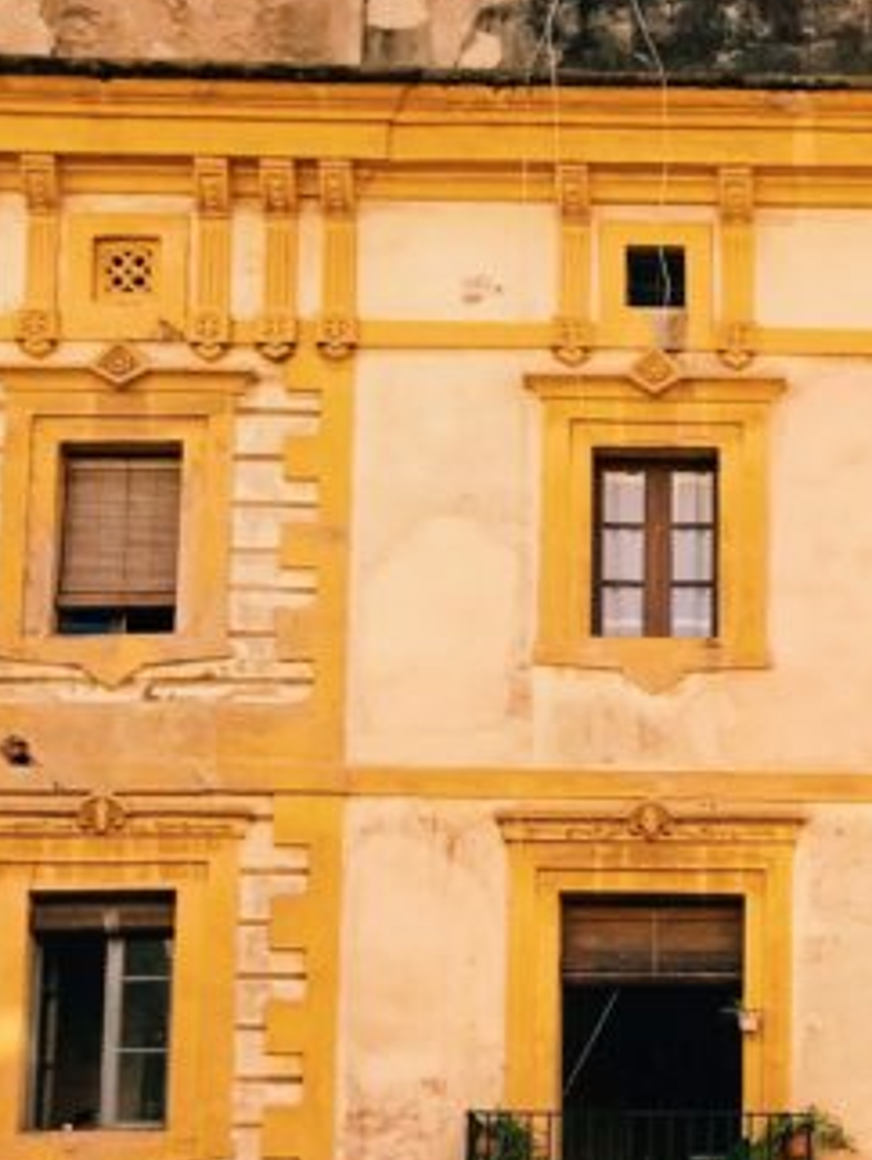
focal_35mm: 89
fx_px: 2985
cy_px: 1329
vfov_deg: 20.8
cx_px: 1139
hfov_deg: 15.8
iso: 20
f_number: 1.8
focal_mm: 3.99
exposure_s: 1/997
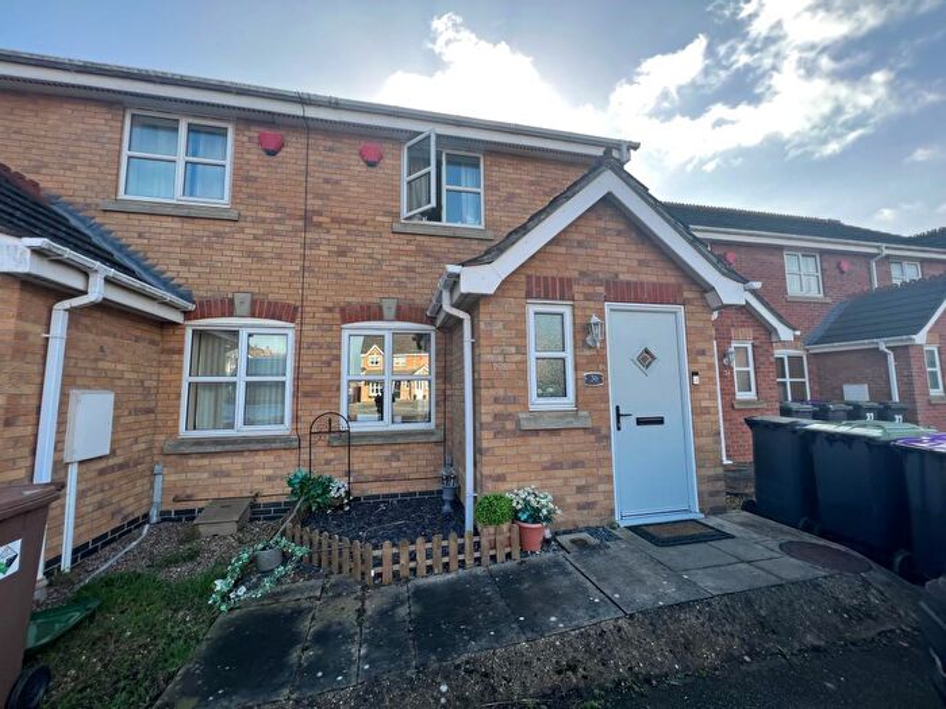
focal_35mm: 13
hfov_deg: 106.2
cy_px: 354
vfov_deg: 89.9
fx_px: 355
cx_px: 473
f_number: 1.8
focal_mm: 1.57
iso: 32
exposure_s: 1/333
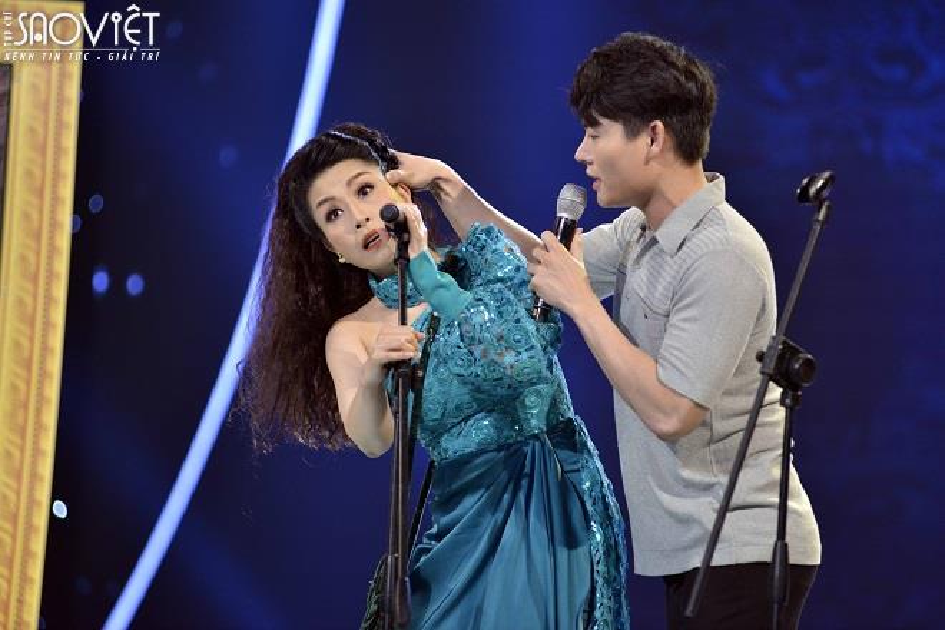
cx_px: 472
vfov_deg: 6.9
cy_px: 315
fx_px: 5250
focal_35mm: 200
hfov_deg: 10.3
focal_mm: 200
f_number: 3.2
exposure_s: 1/125
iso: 1000
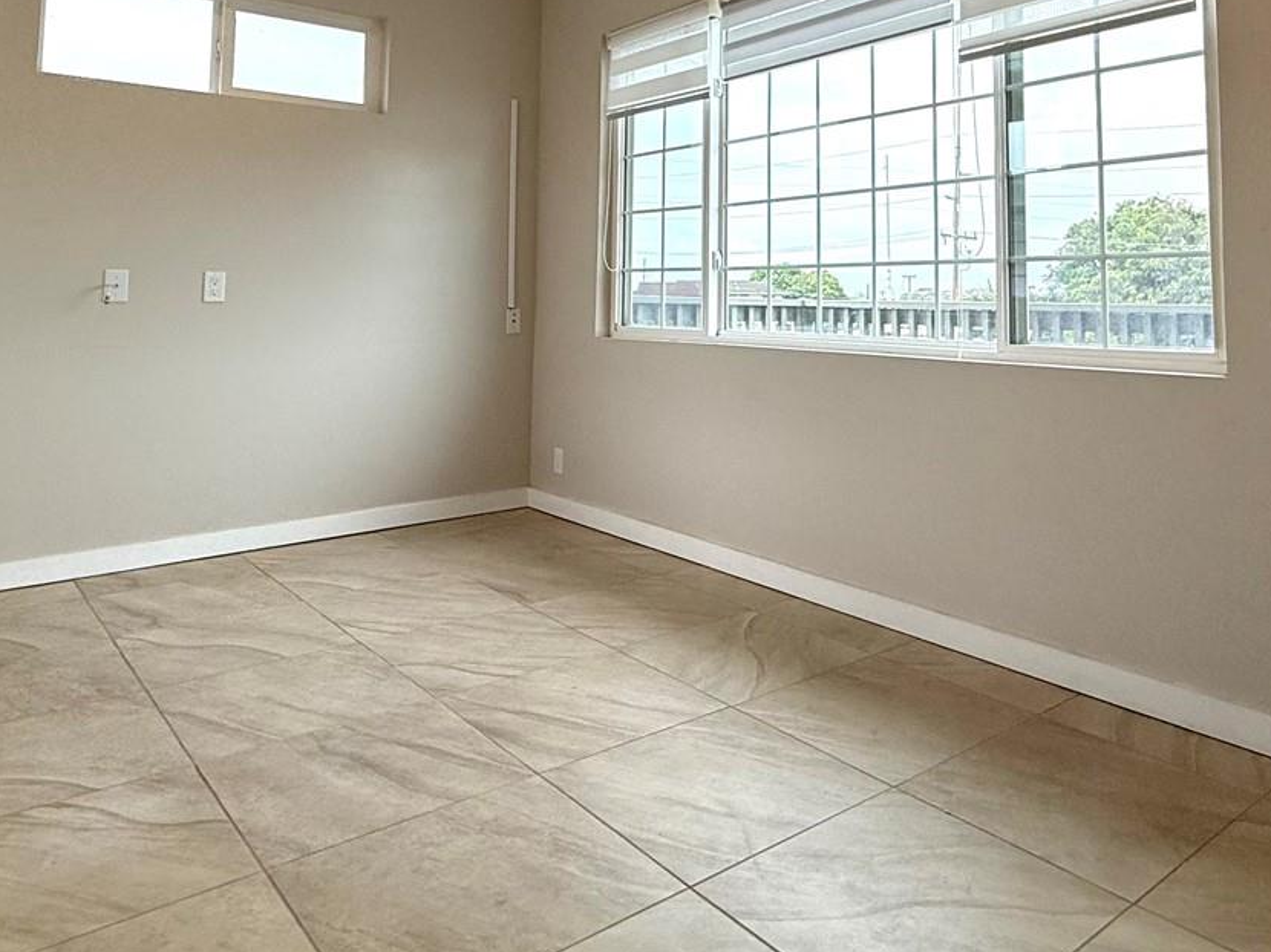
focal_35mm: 27
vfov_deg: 48.8
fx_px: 991
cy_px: 211
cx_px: 779
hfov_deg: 64.6
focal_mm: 2.22
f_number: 2.2
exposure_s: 1/436
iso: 64
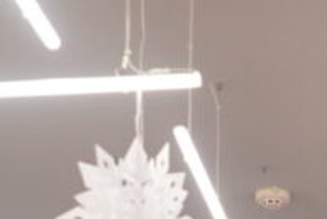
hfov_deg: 12.9
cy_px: 507
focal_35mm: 154
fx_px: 1400
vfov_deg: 8.3
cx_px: 407
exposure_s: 1/160
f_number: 4
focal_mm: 29
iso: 2500
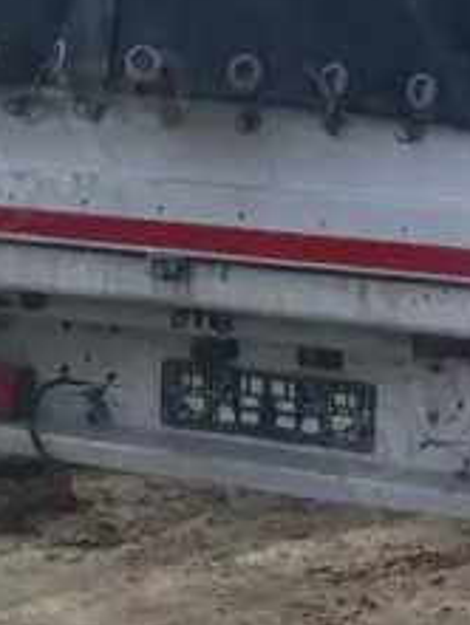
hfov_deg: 9.1
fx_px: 2839
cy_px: -354
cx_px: 813
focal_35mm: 157
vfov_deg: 11.9
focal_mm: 4.2
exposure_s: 1/4000
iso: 32
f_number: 1.6
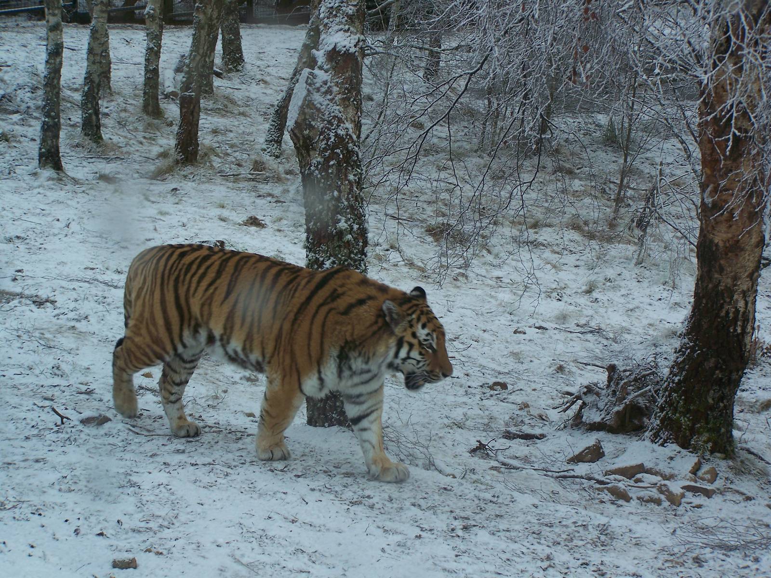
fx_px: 1826
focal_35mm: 82
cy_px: 289
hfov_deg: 23.8
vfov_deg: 18.0
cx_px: 386
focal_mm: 13.7
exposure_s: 1/125
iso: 64
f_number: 3.2
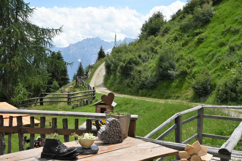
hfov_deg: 46.4
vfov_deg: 31.9
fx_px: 282
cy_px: 80
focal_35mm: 42
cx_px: 121
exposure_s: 1/250
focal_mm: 42
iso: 320
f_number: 13
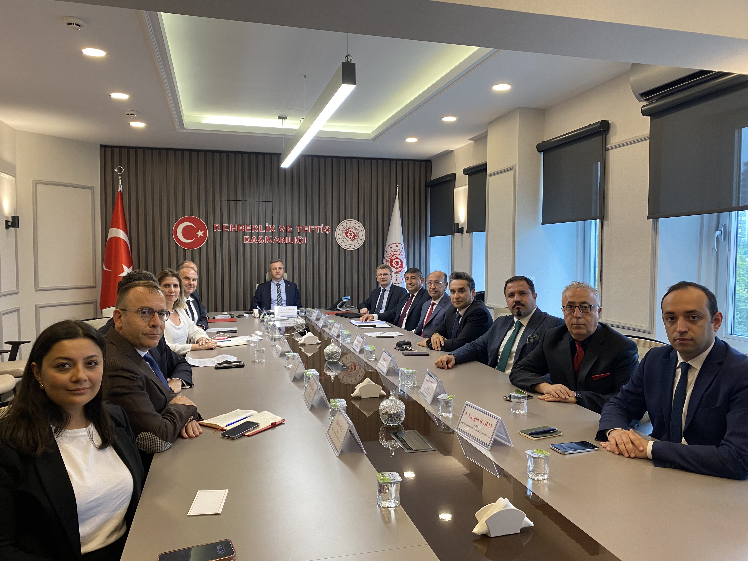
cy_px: 280
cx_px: 374
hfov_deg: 67.3
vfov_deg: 53.1
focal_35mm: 26
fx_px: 562
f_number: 1.8
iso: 100
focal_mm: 4.25
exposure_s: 1/60
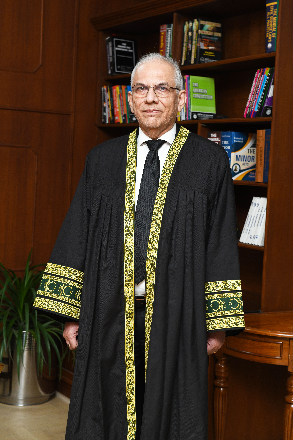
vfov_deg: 28.8
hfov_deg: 19.5
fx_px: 855
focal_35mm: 70
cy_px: 220
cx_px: 146
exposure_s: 1/125
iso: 1000
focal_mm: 70
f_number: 7.1
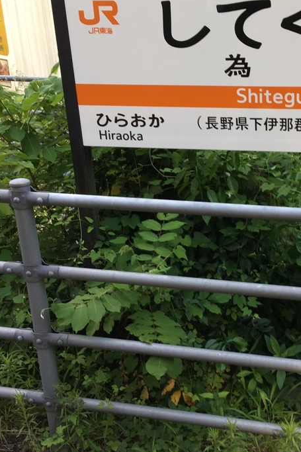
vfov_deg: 37.5
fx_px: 665
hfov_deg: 25.0
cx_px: 249
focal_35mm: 53
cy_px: 224
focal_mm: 4.15
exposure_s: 1/120
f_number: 2.2
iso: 40
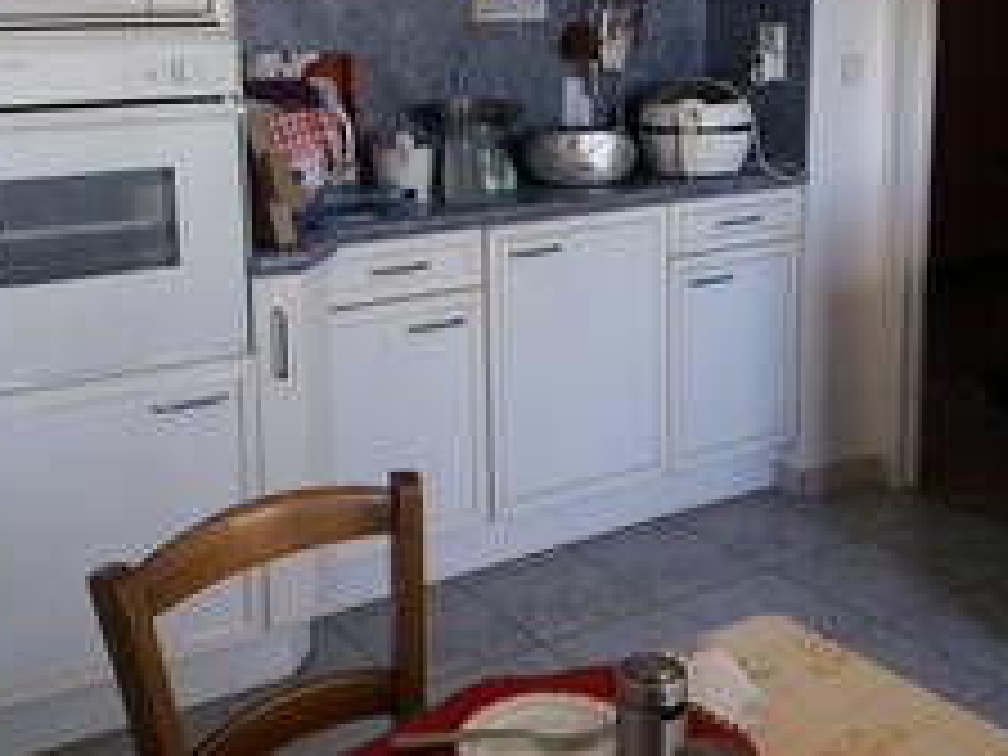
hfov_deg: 42.0
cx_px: 464
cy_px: 216
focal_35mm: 45
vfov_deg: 31.8
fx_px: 1310
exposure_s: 1/33
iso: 100
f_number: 1.9
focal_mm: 3.7
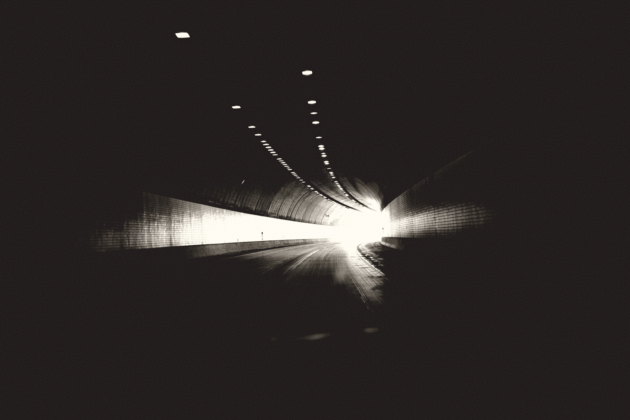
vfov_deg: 33.4
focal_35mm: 40
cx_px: 315
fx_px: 700
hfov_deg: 48.5
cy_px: 210
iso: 200
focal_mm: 26
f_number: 2.8
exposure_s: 1/125
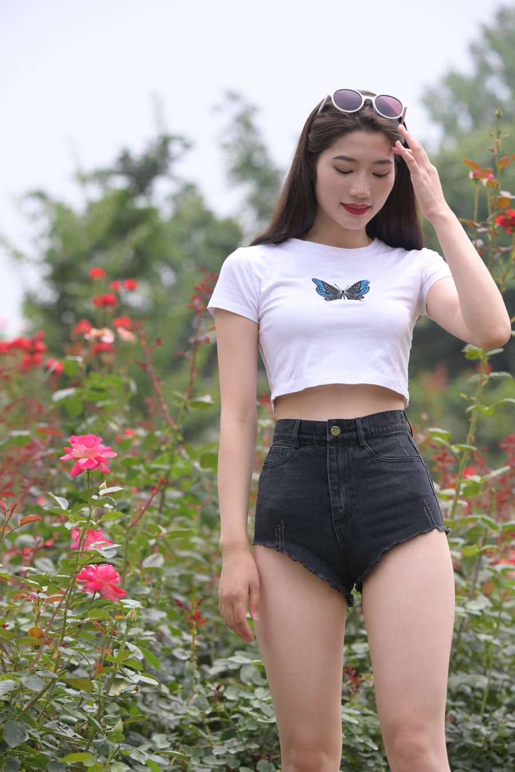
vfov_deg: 17.1
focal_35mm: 120
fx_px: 2575
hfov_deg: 11.4
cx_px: 258
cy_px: 386
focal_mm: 120
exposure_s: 1/500
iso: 125
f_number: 4.5
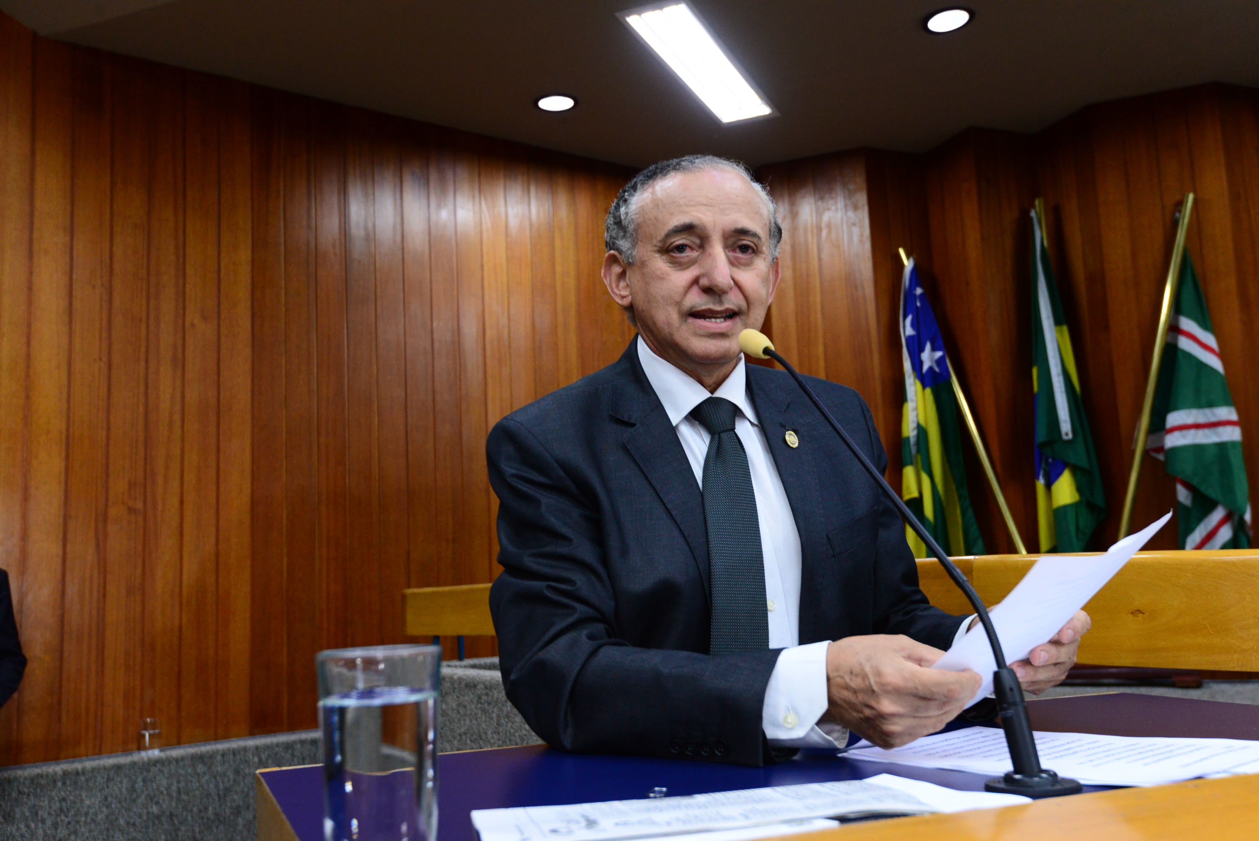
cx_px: 630
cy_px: 420
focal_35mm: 35
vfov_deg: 37.9
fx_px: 1224
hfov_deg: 54.4
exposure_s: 1/60
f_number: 5.6
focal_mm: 35
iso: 2500
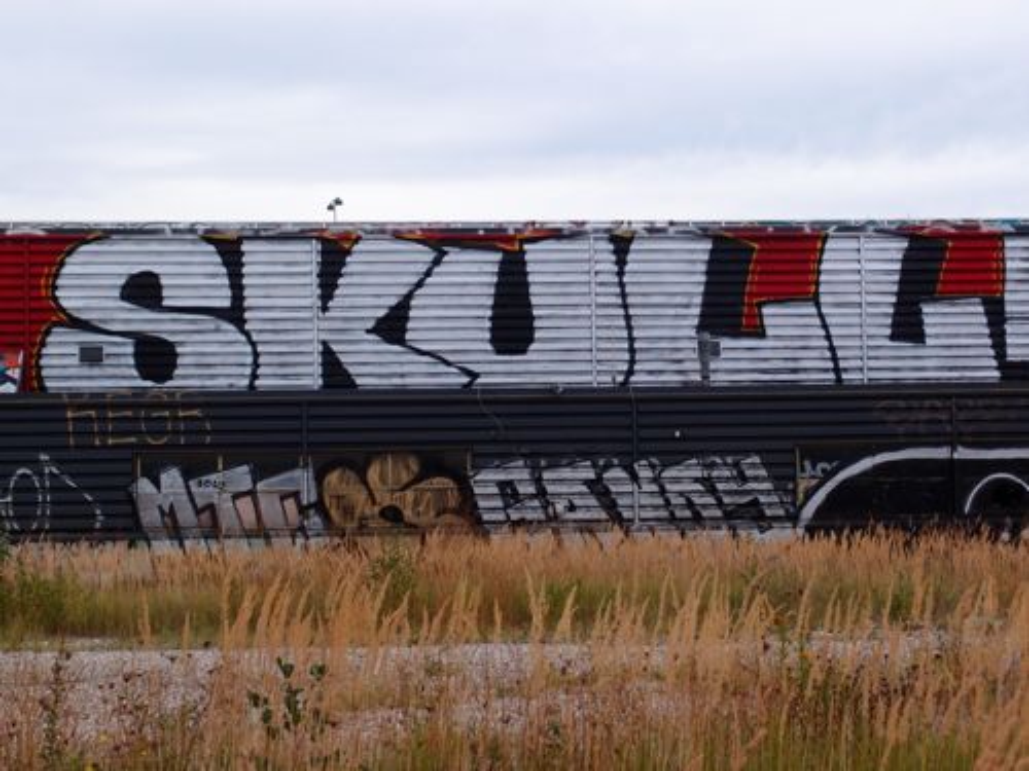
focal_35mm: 60
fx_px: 1784
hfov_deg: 32.2
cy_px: 386
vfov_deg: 24.4
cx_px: 514
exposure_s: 1/400
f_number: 2.8
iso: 100
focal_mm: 12.88
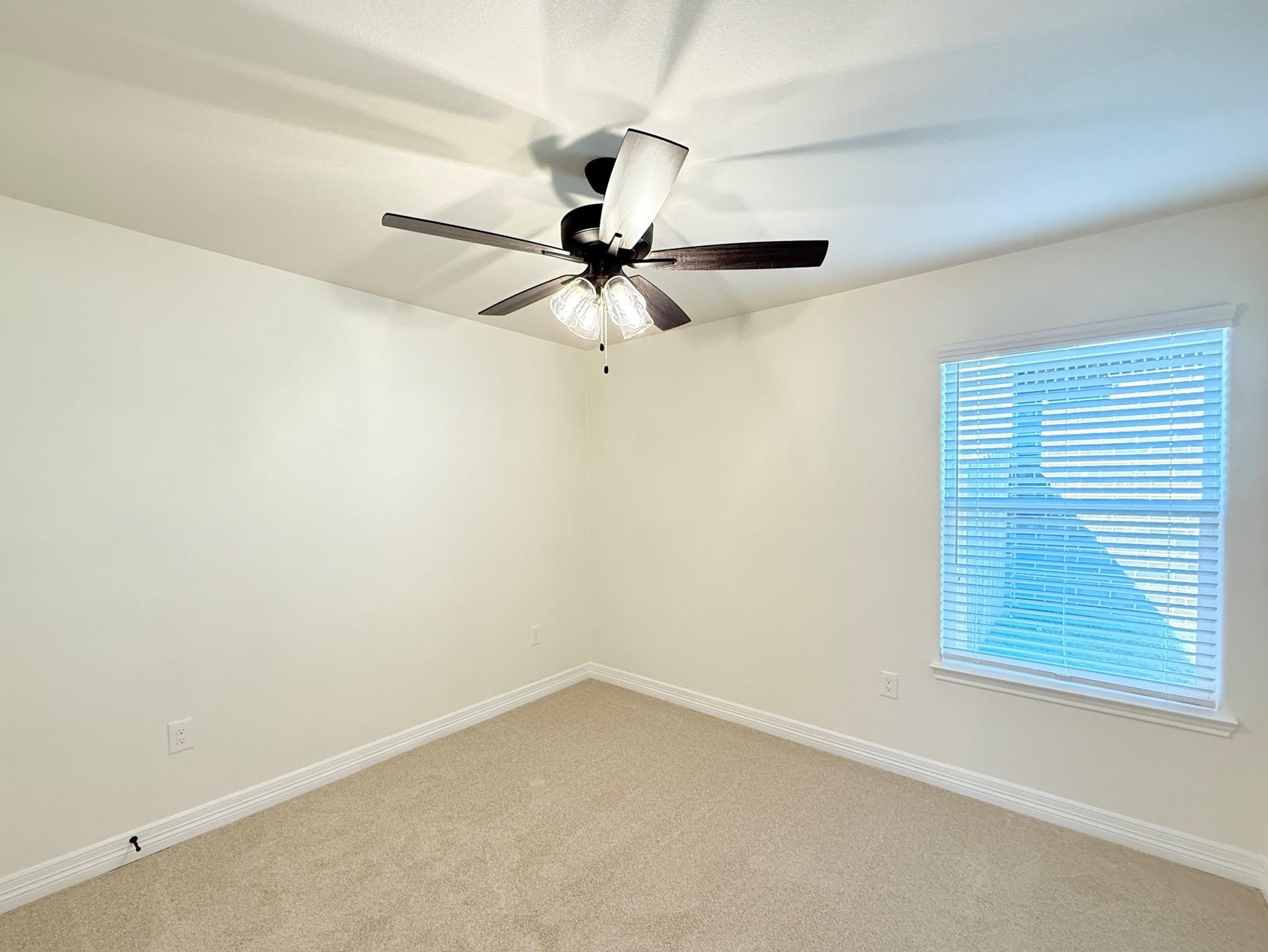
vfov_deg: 81.7
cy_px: 499
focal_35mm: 15
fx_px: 550
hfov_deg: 98.1
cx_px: 614
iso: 400
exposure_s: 1/120
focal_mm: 2.22
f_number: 2.2
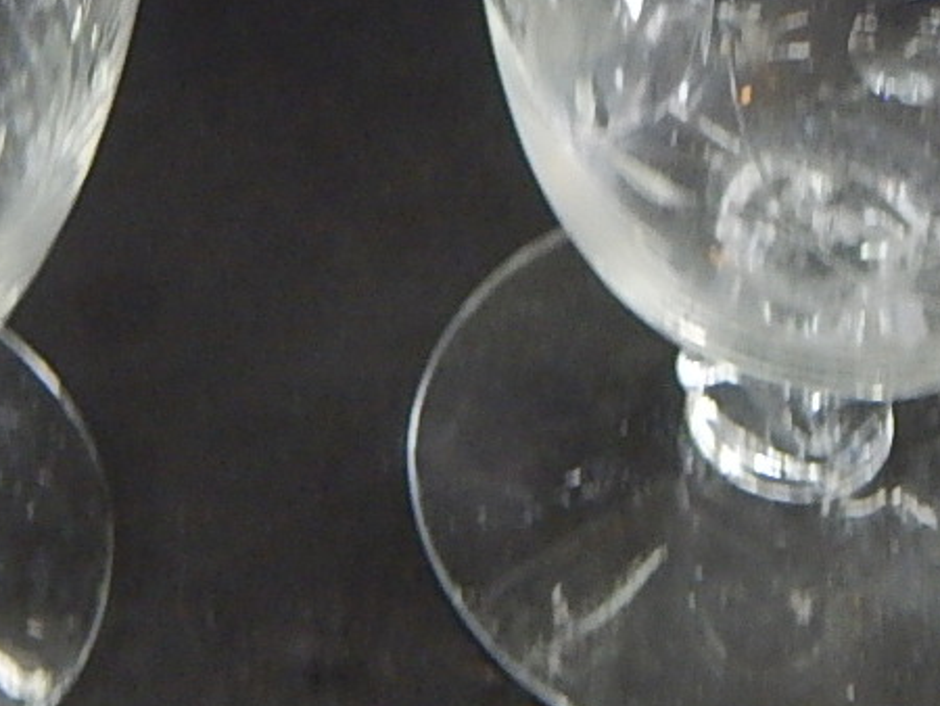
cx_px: 234
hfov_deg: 10.3
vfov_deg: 7.6
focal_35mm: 192
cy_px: -472
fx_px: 5217
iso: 250
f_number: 3.8
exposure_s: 1/30
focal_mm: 9.7
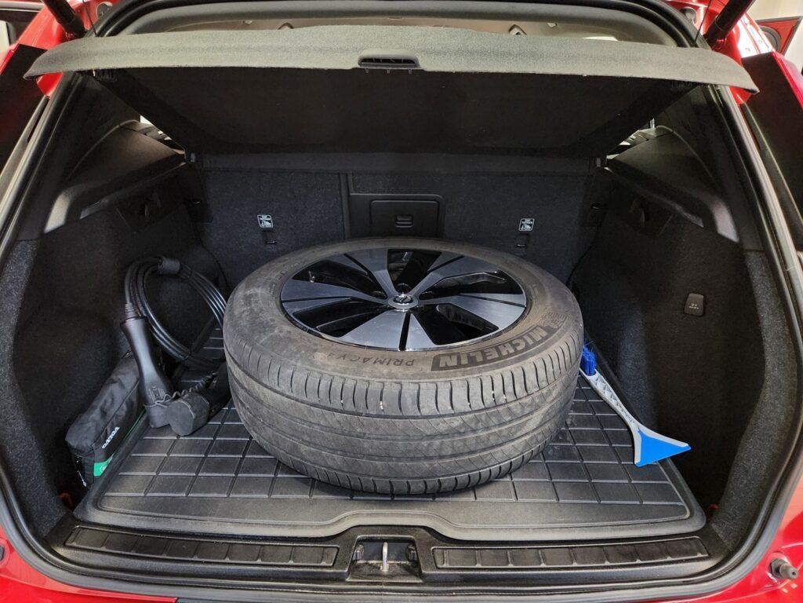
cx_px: 402
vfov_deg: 58.9
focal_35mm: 23
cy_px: 302
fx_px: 534
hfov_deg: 73.9
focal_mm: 5.4
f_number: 1.8
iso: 1000
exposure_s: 1/100
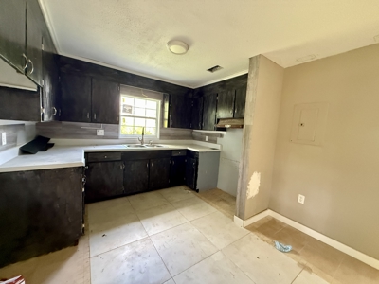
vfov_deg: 85.7
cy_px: 142
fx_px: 153
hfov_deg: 102.1
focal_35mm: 14
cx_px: 190
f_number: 2.2
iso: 800
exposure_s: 1/60
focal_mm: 2.22
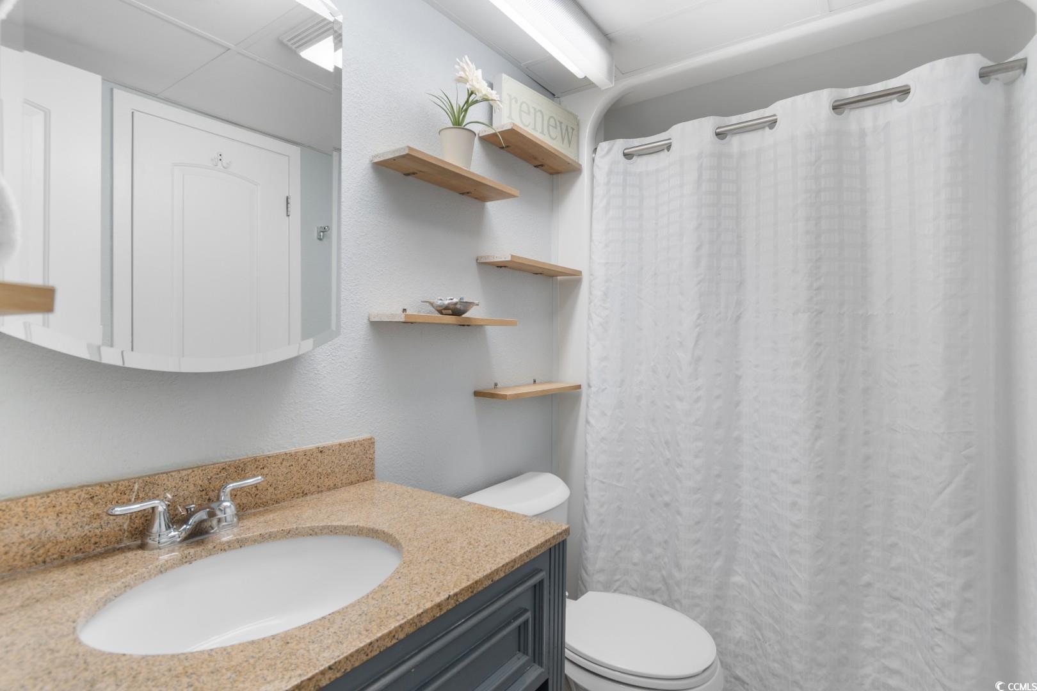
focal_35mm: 18
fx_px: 518
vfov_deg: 67.4
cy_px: 346
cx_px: 518
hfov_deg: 90.0
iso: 100
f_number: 4.8
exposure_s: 1/10
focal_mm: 12
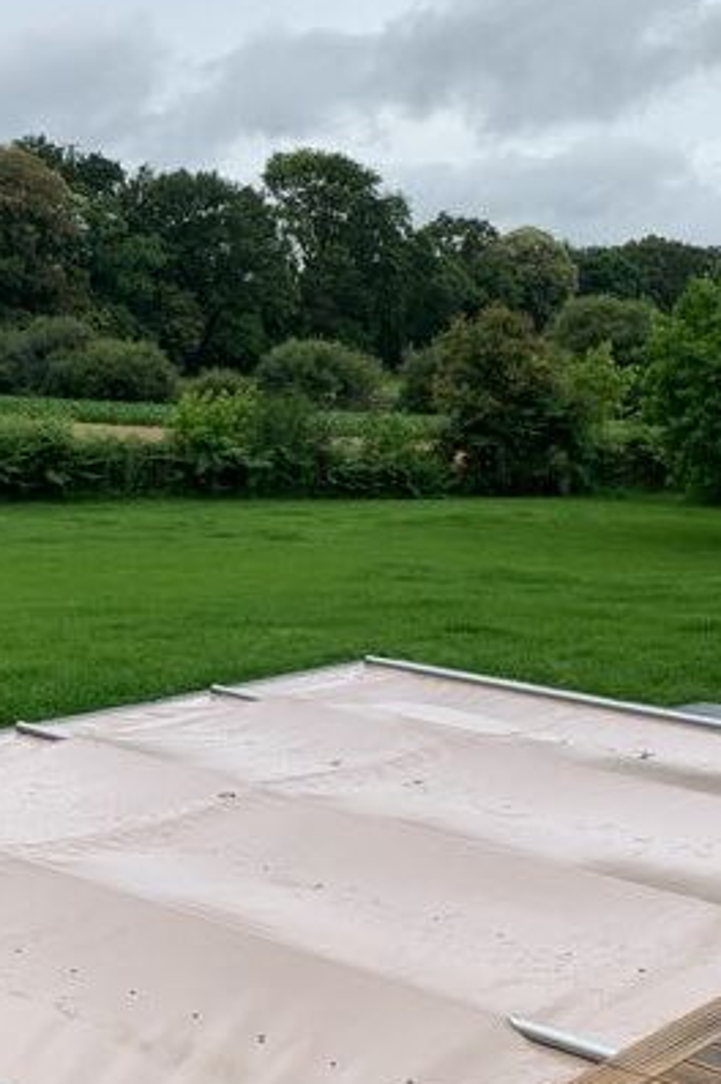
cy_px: 754
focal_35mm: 57
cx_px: 318
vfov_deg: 34.6
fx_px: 1715
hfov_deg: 23.7
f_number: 1.8
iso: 25
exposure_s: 1/1021
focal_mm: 4.25
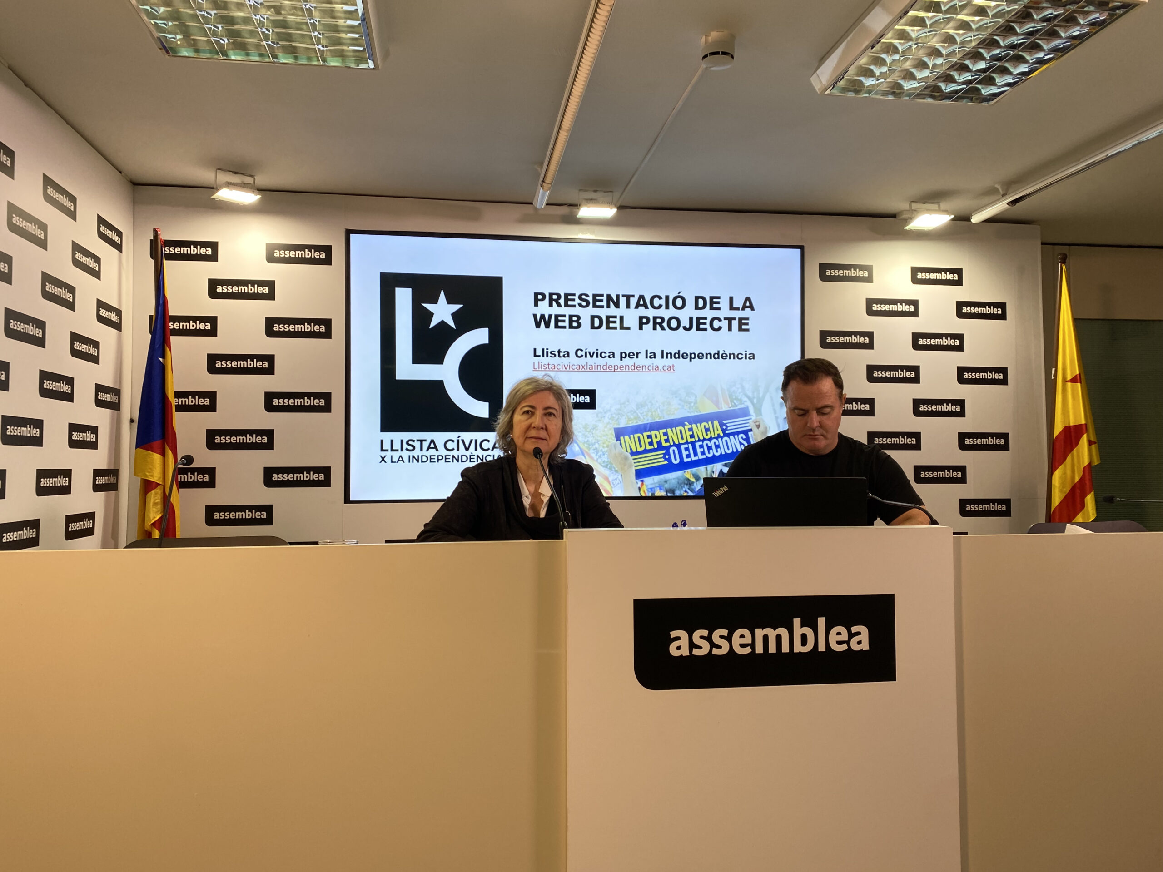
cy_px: 436
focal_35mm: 26
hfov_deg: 67.3
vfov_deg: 53.1
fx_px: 874
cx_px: 582
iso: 32
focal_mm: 4.25
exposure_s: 1/108
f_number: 1.8
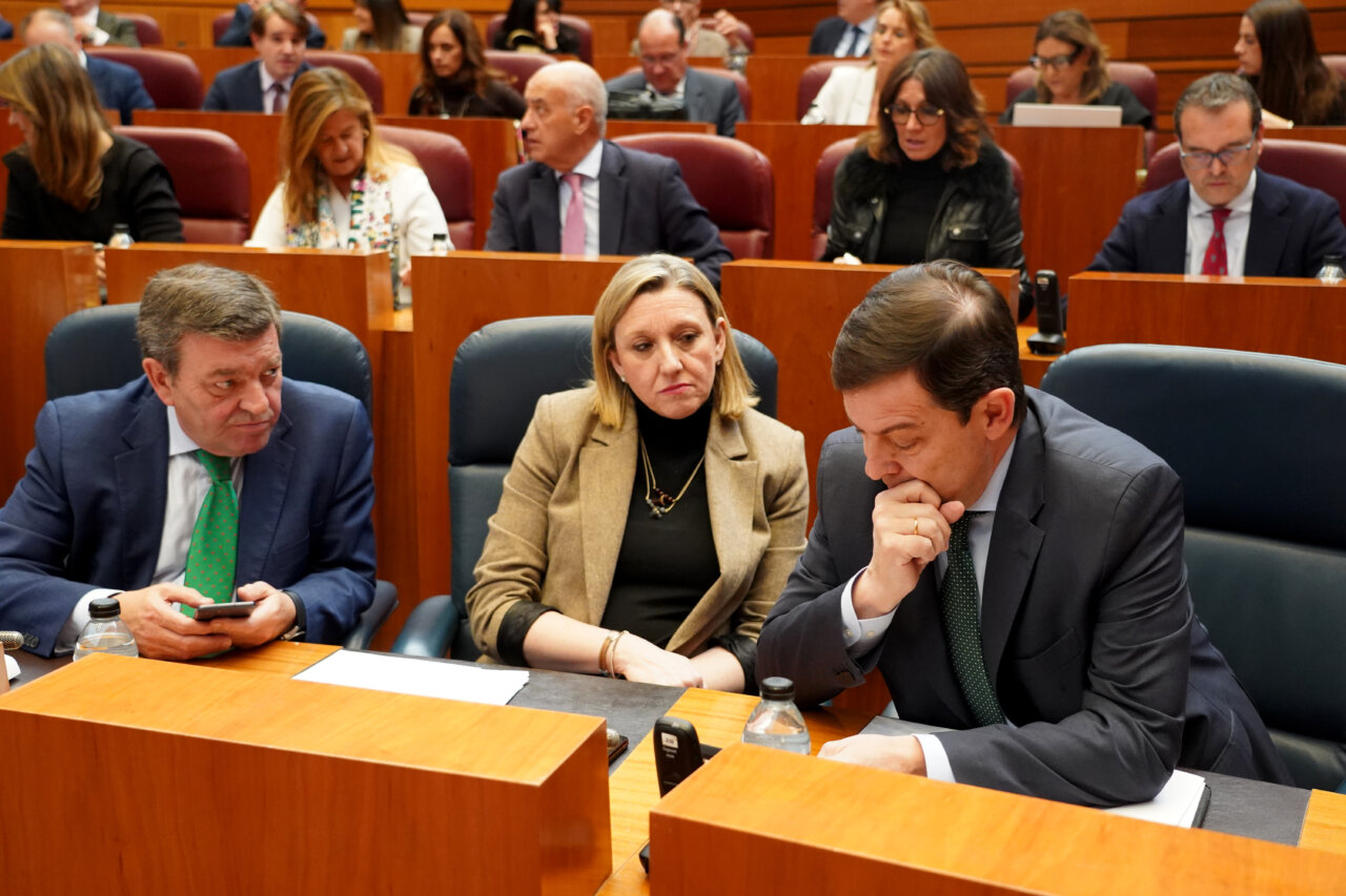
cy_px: 448
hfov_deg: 48.5
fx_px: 1495
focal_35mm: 40
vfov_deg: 33.4
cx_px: 673
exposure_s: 1/320
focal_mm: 40
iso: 5000
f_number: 4
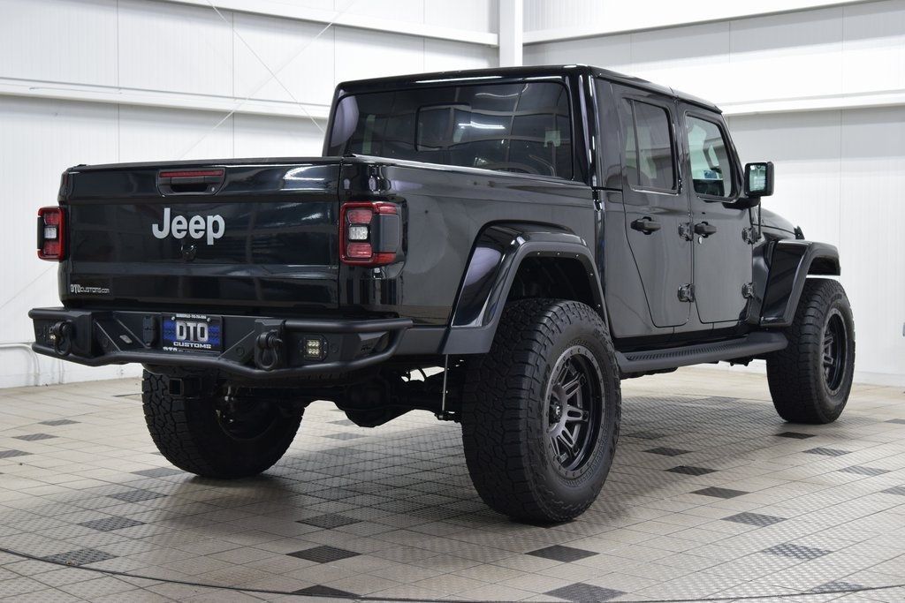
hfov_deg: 35.0
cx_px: 452
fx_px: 1433
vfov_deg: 23.8
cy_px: 302
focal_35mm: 57
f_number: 6.3
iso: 720
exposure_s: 1/15
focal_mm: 38
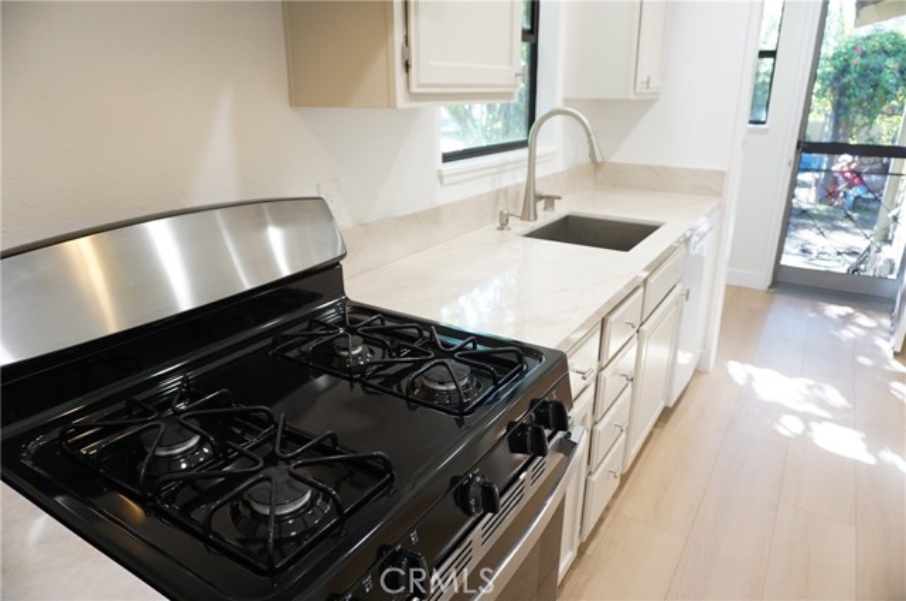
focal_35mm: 24
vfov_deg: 53.0
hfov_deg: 73.8
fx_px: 603
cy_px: 300
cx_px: 453
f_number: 3.5
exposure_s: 1/60
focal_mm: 16
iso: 400
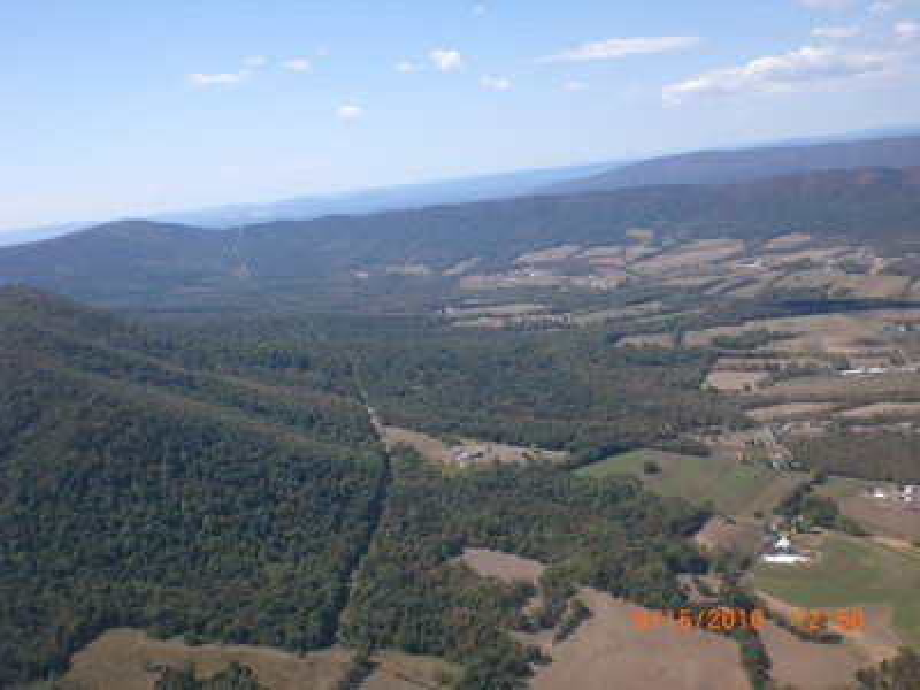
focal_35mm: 38
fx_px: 1010
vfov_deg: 37.7
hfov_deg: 49.0
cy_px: 345
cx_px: 460
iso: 50
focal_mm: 6.3
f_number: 4.4
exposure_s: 1/400
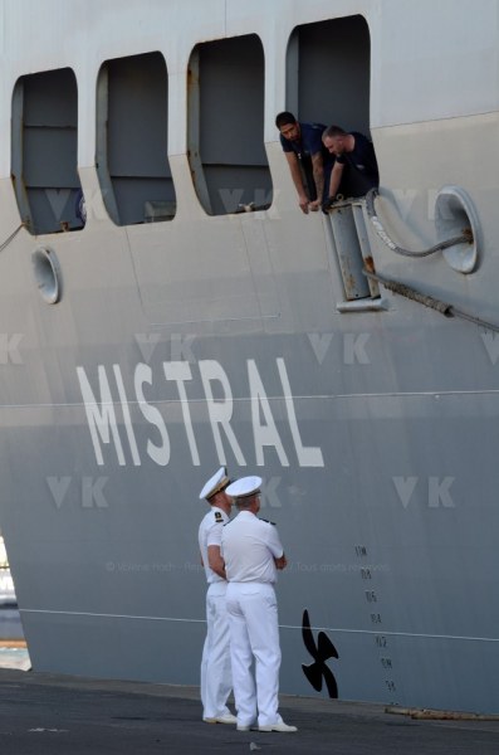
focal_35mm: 300
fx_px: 6270
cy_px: 378
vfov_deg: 6.9
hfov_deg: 4.6
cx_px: 250
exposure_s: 1/320
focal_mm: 200
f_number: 8
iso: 100
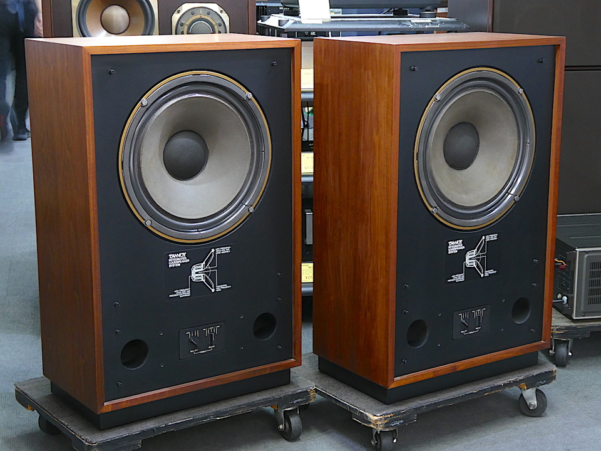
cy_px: 226
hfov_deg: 31.7
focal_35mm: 61
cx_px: 300
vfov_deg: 24.0
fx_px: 1059
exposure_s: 1/4
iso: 200
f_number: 4.3
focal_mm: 10.9
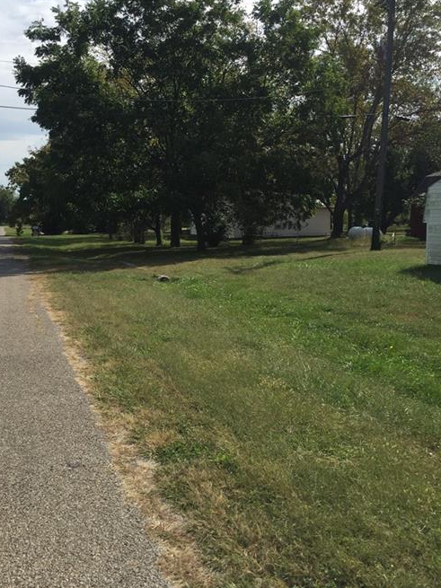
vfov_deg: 53.8
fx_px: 578
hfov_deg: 41.8
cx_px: 209
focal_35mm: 34
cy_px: 255
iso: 32
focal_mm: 4.15
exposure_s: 1/2083
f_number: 2.2
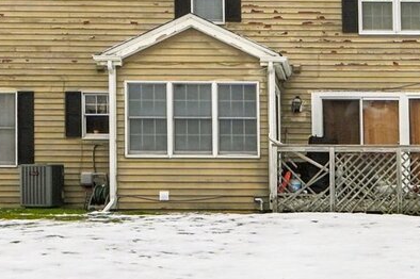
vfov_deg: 20.2
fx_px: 769
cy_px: 35
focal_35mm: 66
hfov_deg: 29.7
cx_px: 346
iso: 400
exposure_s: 1/60
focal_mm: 16
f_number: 13
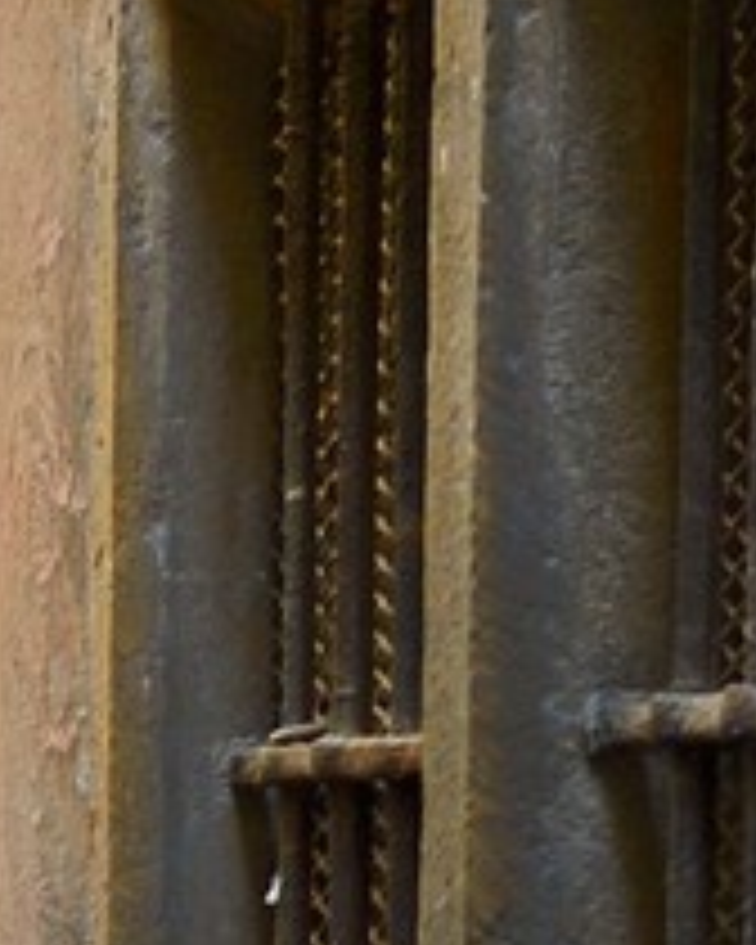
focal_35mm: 321
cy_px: 2619
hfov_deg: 4.7
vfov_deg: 5.7
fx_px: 8978
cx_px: -1156
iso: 400
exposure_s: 1/80
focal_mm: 45
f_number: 5.6
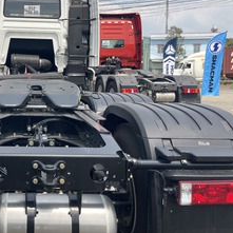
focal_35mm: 40
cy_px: 84
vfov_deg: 41.5
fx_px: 305
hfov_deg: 39.0
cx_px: 25
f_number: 1.6
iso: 32
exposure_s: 1/3165
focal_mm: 5.1
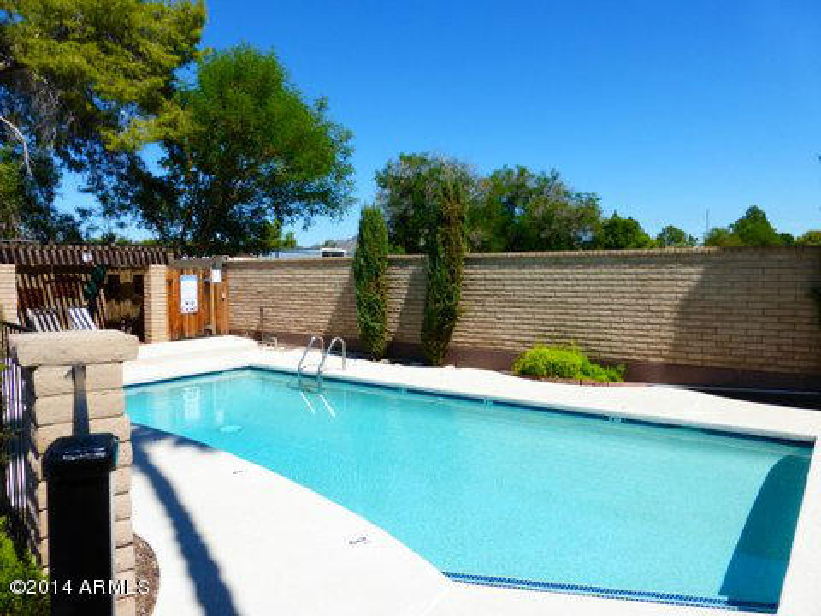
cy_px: 308
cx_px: 410
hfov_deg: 71.6
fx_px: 569
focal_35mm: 24
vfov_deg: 56.8
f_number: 4
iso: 100
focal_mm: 4.3
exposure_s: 1/800
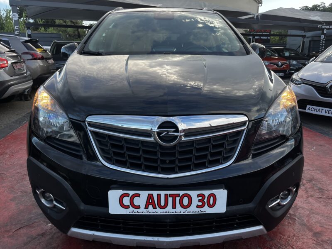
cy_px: 124
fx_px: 249
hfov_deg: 67.3
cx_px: 166
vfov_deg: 53.1
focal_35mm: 26
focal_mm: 5.1
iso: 40
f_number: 1.6
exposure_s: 1/285
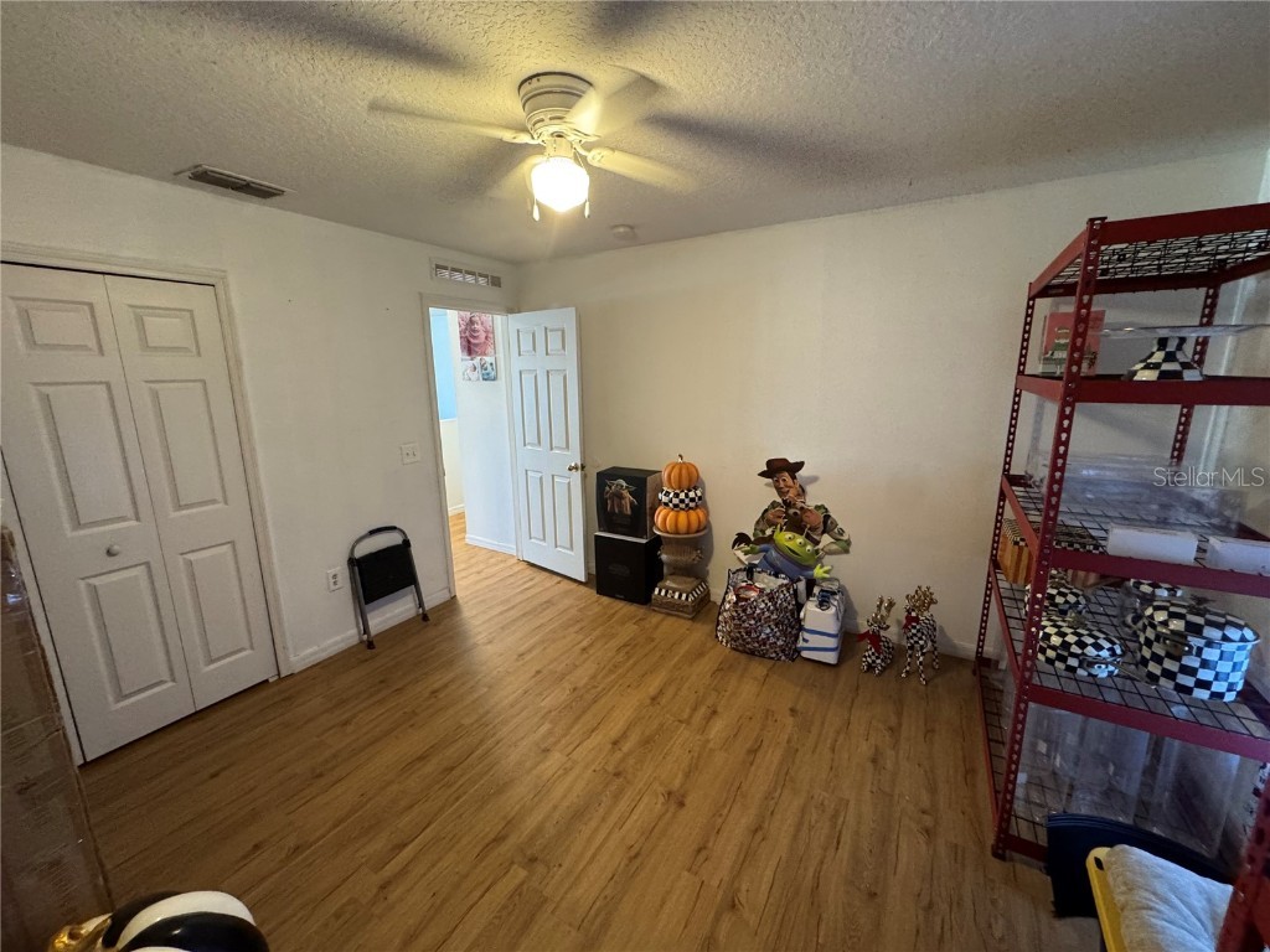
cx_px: 635
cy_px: 476
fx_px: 514
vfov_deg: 85.7
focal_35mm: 14
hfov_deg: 102.1
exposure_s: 1/60
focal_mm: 2.22
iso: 500
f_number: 2.2
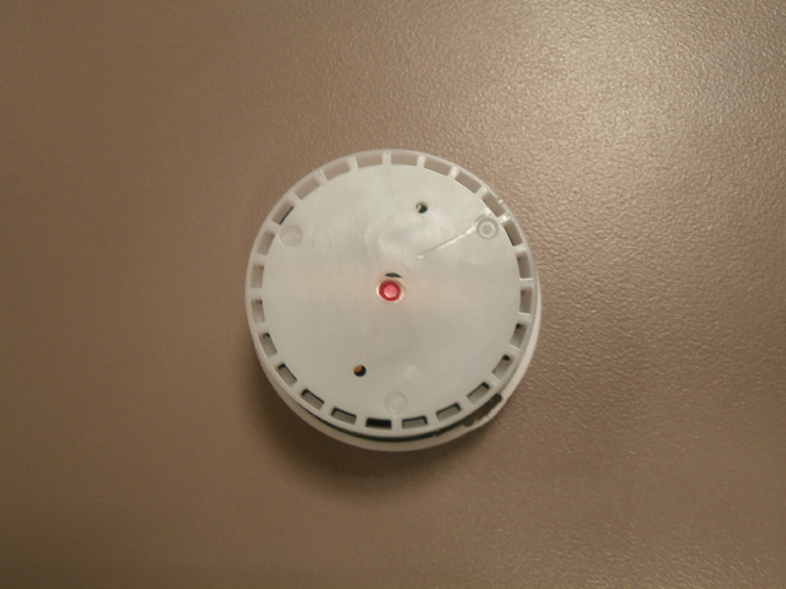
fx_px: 863
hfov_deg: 49.0
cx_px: 393
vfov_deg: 37.7
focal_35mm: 38
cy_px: 294
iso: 200
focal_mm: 6.67
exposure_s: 1/20
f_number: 3.9
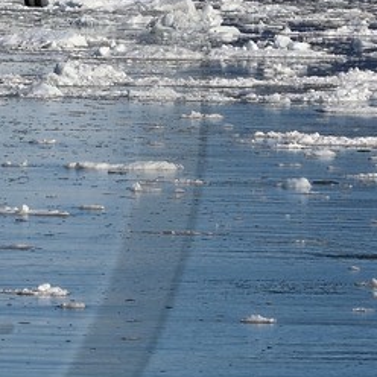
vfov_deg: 1.6
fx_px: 13492
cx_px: -426
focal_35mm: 1095
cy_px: 87
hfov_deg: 1.6
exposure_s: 1/400
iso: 200
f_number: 14
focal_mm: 200
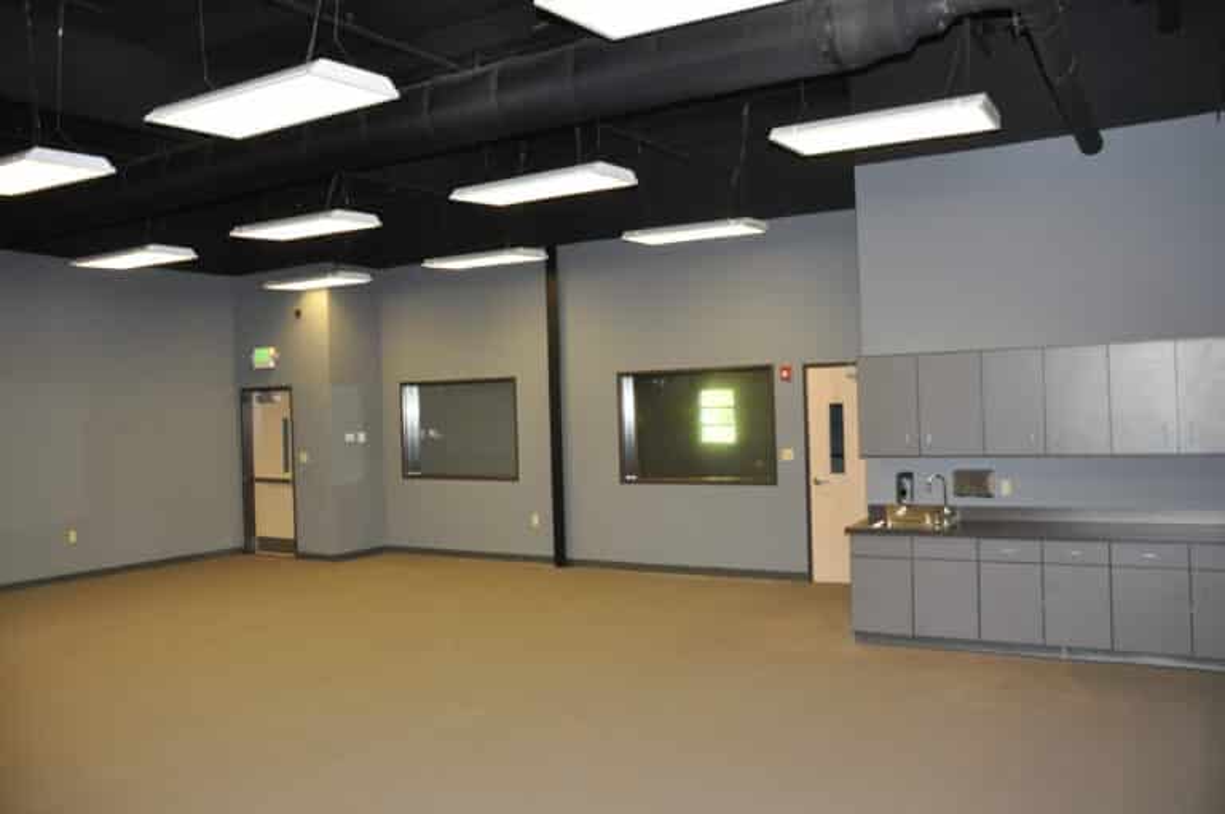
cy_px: 407
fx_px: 1020
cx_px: 612
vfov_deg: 43.5
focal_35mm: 30
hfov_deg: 62.0
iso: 800
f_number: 3.5
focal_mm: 20
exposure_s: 1/100
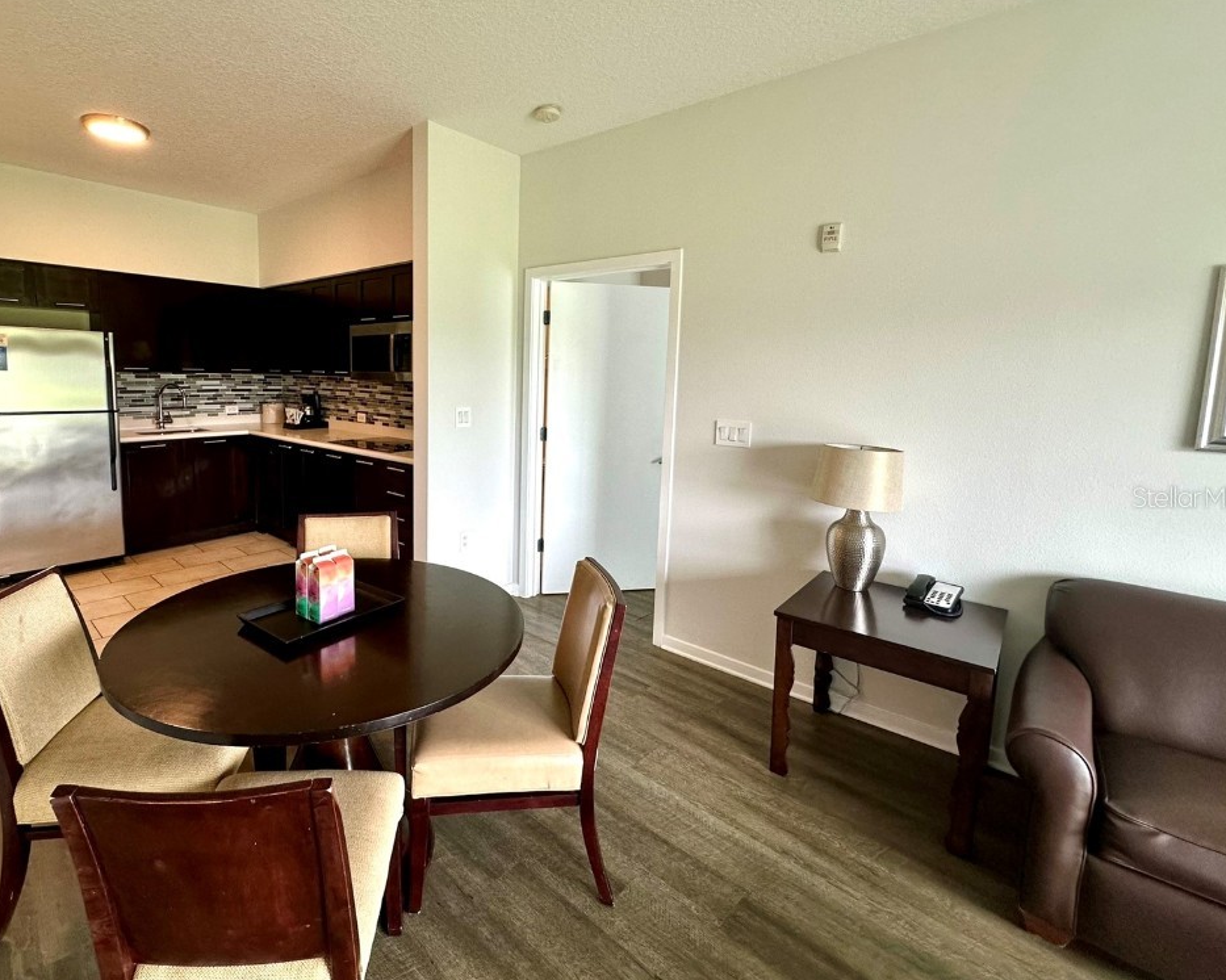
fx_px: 544
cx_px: 583
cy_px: 497
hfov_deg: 96.7
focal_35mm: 15
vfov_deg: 84.0
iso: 160
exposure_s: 1/120
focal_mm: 2.22
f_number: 2.2
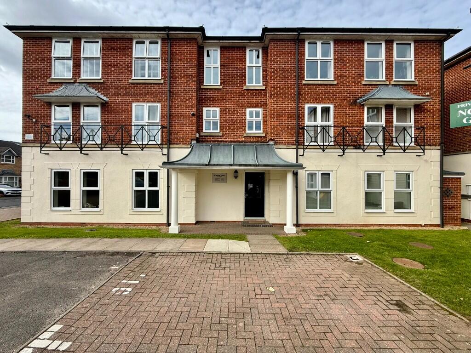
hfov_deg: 102.1
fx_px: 190
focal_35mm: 14
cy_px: 176
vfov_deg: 85.7
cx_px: 236
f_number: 2.2
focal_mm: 2.22
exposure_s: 1/1145
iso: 50
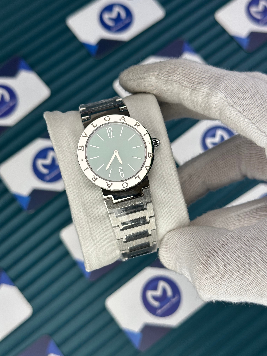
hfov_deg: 30.3
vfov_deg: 39.7
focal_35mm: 48
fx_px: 494
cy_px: 178
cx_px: 134
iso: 64
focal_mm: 6.86
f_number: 1.78
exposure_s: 1/1242
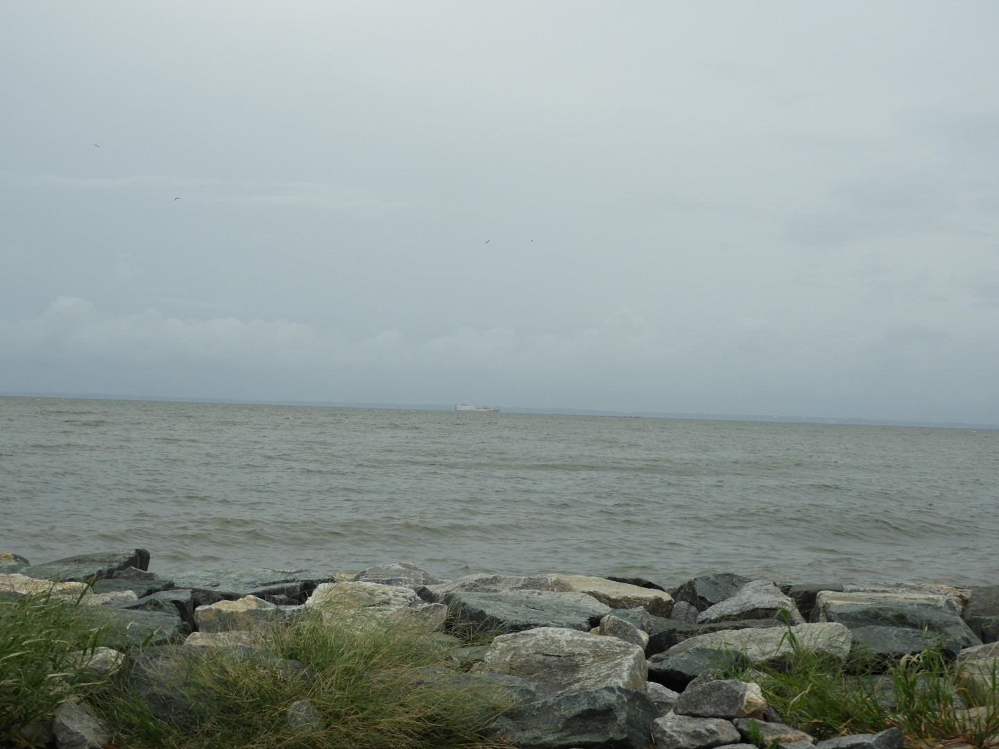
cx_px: 500
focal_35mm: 55
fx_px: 1587
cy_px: 374
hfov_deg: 34.9
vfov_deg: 26.6
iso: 100
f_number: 4
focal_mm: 9.9
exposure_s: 1/800
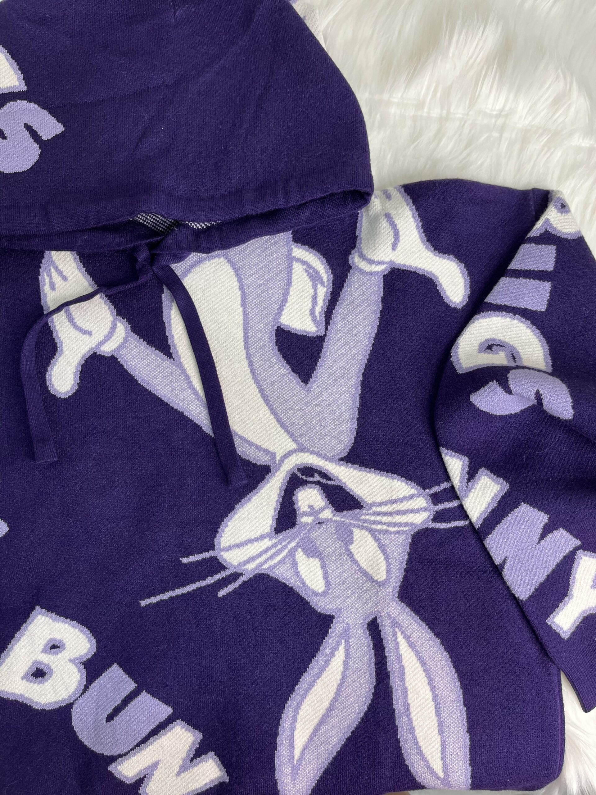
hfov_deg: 53.1
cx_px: 298
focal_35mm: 26
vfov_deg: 67.3
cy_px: 398
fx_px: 597
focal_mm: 5.1
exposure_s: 1/121
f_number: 1.6
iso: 50
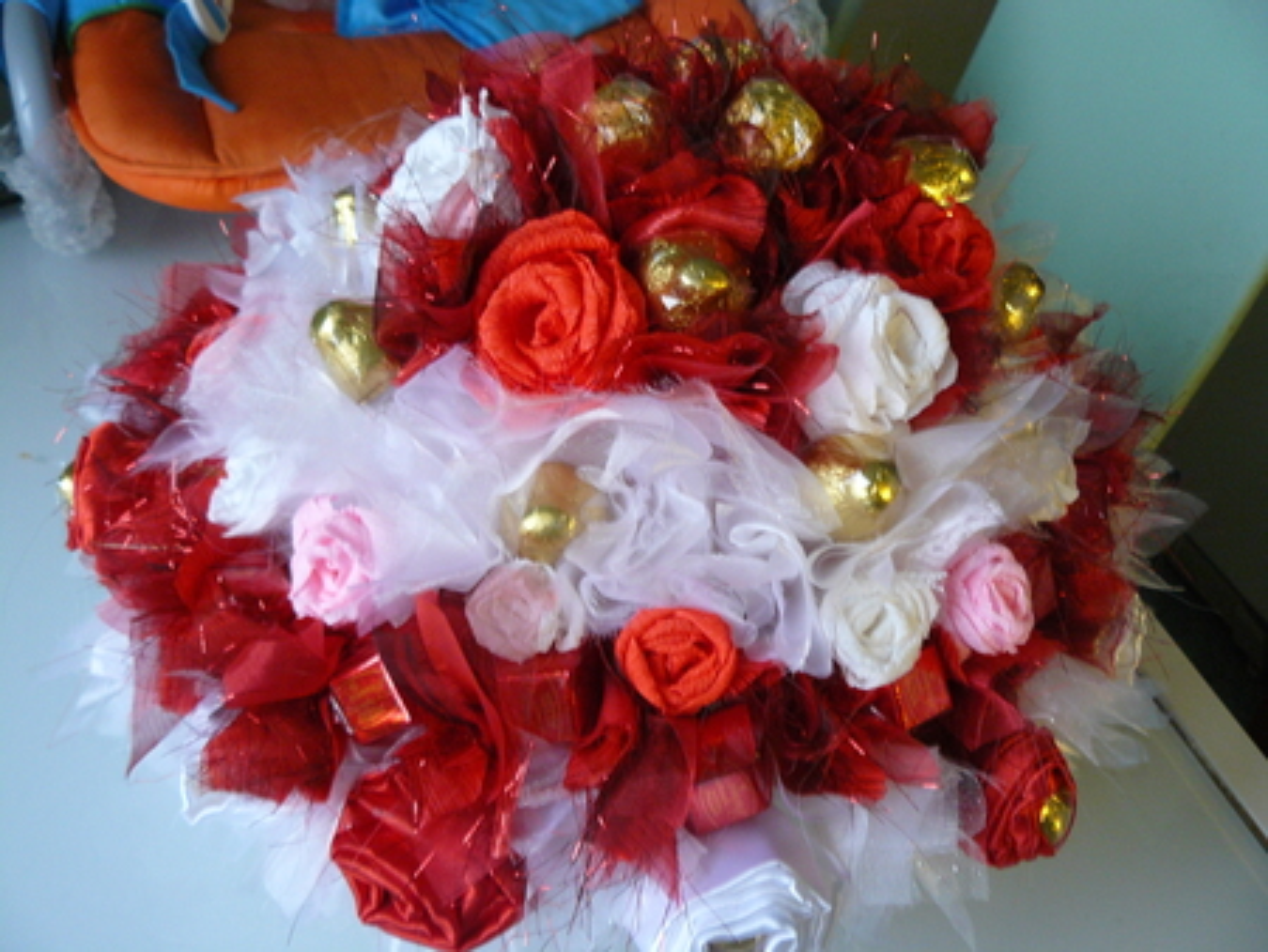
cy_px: 476
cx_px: 634
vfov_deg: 39.7
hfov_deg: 51.3
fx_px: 1319
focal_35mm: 36
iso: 200
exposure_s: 1/10
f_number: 2.8
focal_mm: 6
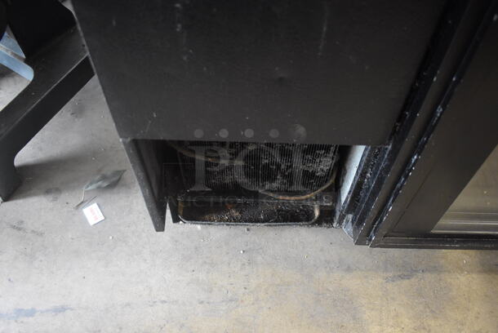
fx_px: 415
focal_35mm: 30
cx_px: 249
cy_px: 166
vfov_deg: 43.7
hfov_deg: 61.9
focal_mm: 20
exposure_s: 1/25
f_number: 3.8
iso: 3200
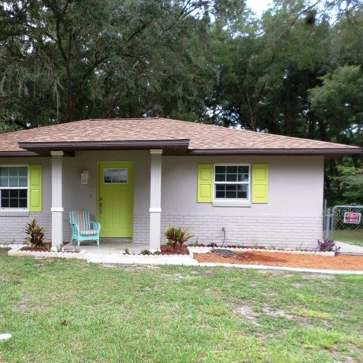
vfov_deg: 47.0
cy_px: 212
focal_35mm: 35
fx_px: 415
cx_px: 97
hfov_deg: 45.8
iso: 80
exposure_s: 1/250
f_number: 2.5
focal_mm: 4.5
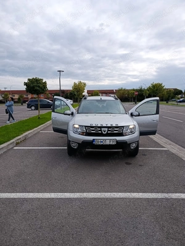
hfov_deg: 59.0
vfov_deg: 73.8
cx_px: 92
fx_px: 163
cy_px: 123
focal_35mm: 23
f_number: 1.65
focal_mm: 6.11
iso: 50
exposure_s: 1/350
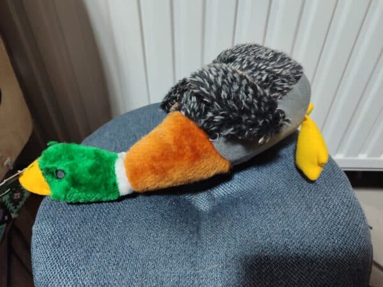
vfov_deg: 54.9
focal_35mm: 25
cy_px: 144
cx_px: 192
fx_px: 277
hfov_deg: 69.4
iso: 549
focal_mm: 5.95
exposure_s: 1/20
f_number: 1.89
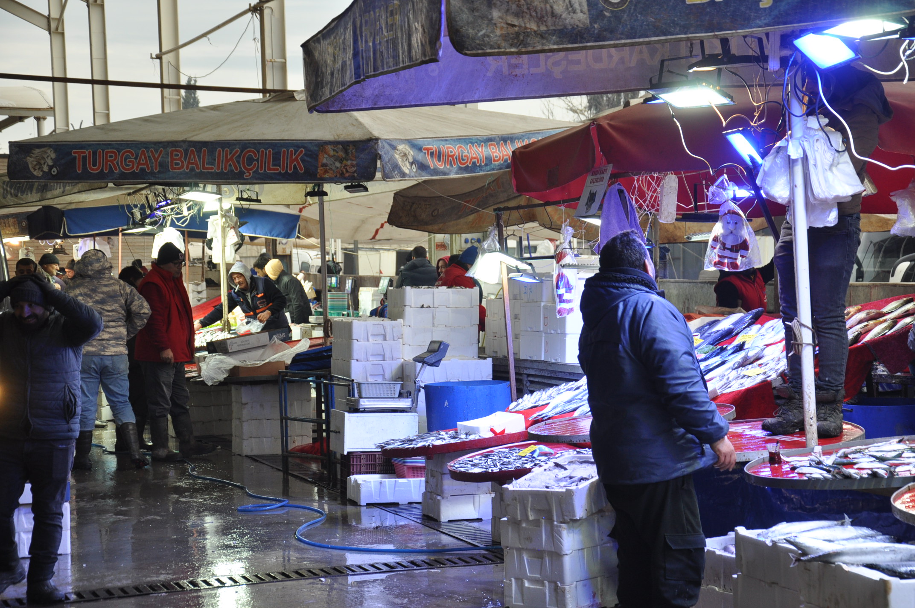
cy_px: 304
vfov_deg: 17.4
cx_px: 458
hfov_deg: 26.0
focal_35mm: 78
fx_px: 1980
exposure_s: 1/100
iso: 400
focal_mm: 52
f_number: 5
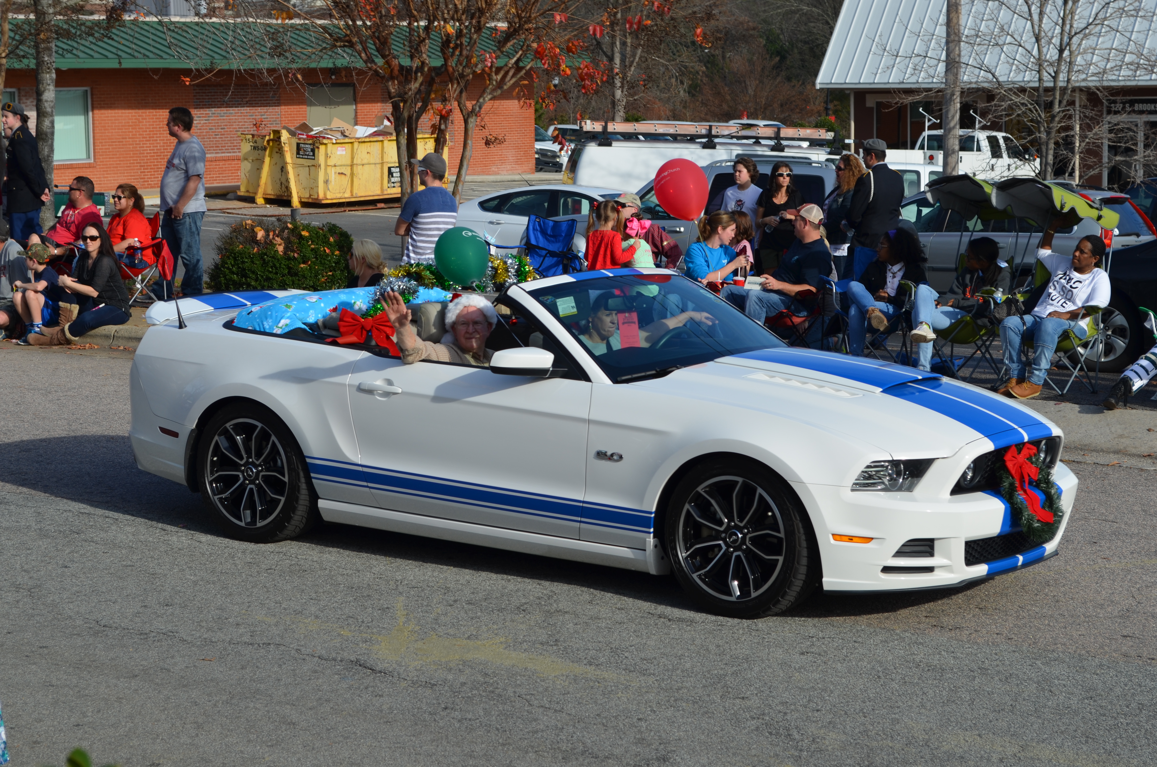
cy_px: 384
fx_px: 2646
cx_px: 578
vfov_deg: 16.5
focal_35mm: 82
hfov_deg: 24.7
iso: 100
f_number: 8
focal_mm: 55
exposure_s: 1/250
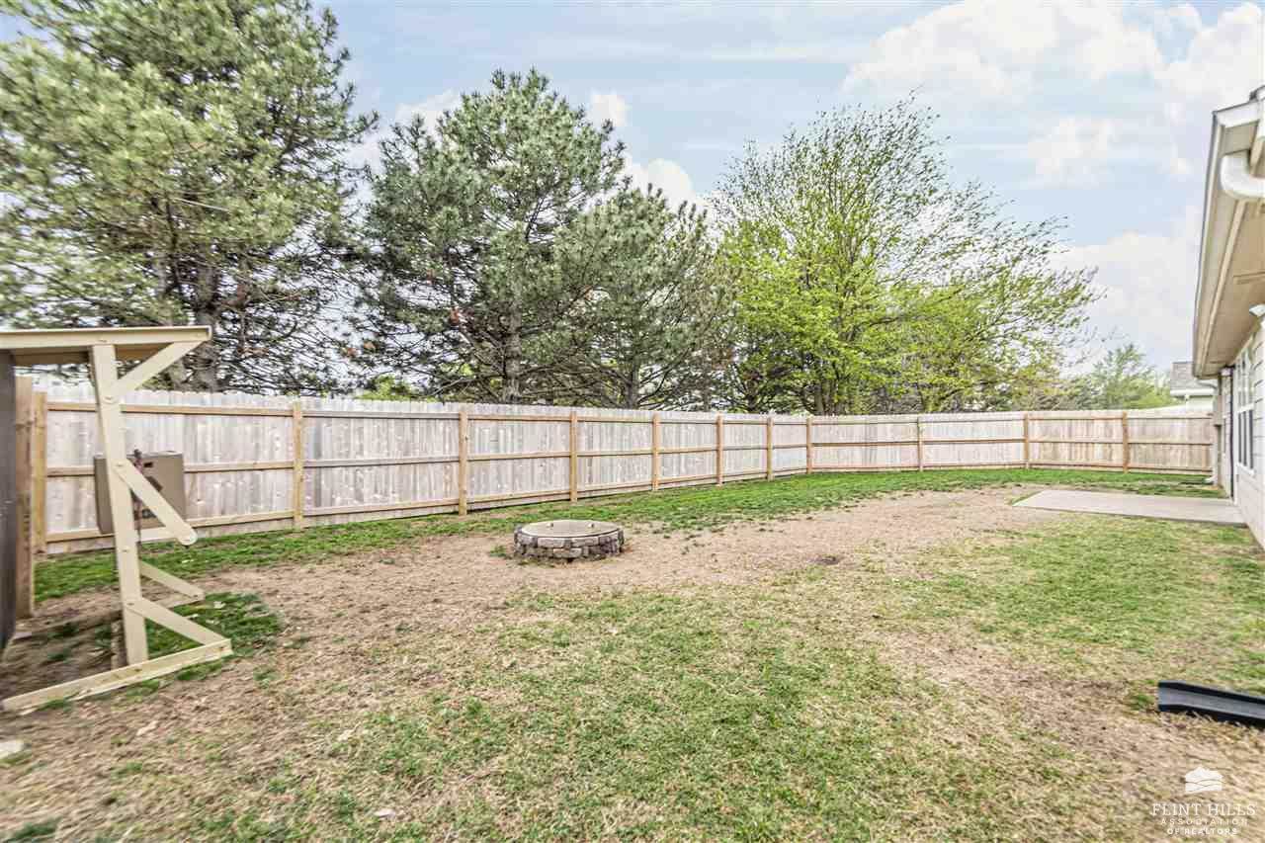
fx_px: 527
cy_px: 422
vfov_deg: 77.3
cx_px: 632
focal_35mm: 15
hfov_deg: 100.4
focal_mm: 10
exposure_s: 1/80
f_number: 6.3
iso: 100
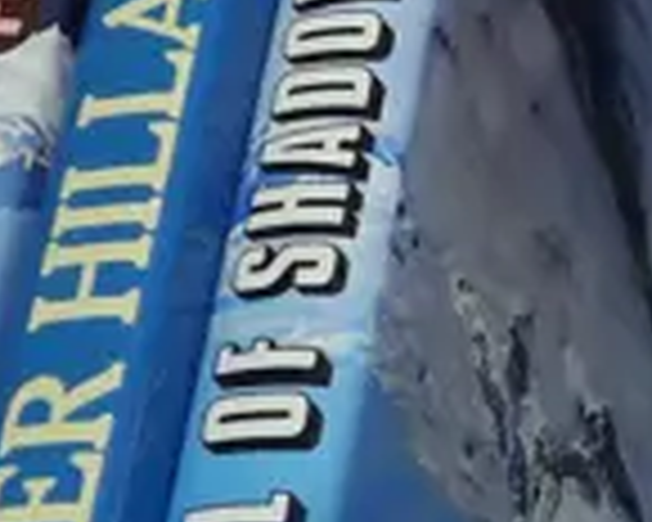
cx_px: 1120
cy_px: -7
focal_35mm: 193
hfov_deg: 9.6
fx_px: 3724
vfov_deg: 8.0
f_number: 4
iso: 200
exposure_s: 1/125
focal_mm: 14
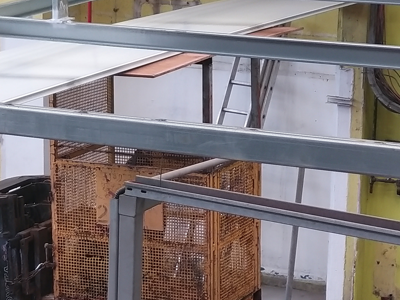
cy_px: 155
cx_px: 85
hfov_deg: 15.1
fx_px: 1502
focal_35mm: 130
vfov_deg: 11.4
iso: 80
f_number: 2.4
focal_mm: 5.54
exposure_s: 1/50
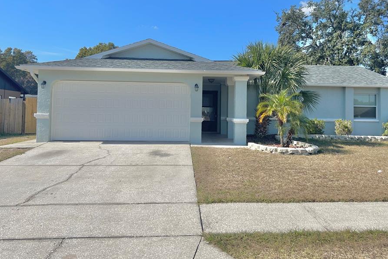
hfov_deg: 60.3
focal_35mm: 31
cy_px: 101
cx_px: 202
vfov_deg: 42.1
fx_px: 334
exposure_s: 1/5076
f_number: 1.5
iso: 50
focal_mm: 5.7
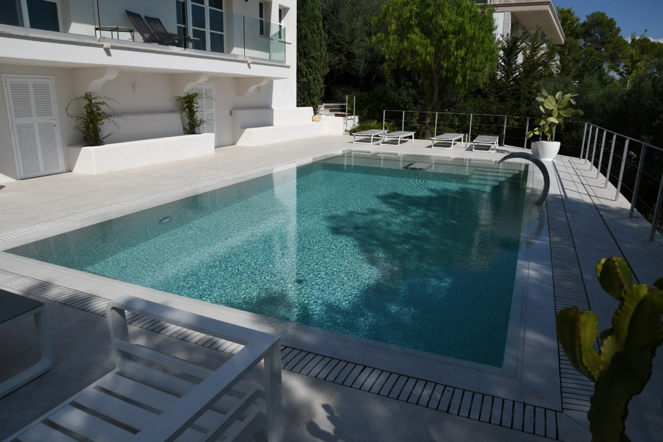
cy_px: 221
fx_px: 442
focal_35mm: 24
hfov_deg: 73.8
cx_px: 332
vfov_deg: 53.1
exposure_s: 1/1000
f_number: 10
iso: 250
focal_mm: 16
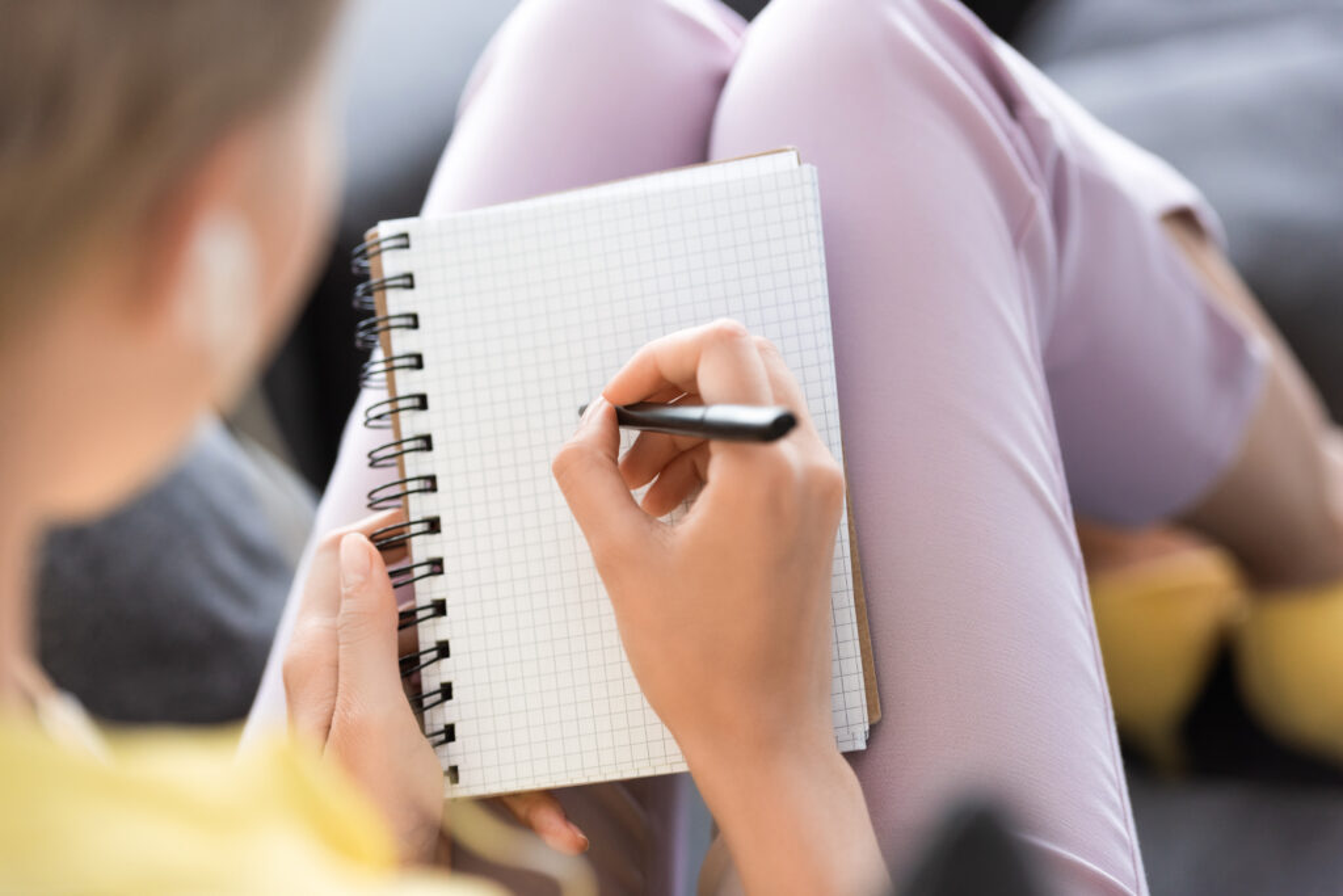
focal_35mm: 125
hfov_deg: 16.4
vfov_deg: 11.0
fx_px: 4664
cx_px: 672
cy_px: 448
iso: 500
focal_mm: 125
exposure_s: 1/320
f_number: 2.8
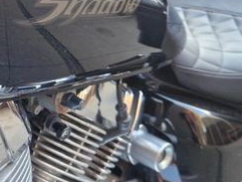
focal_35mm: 61
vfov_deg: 23.7
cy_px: 36
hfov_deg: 29.5
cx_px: -3
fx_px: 427
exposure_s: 1/100
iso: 160
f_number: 1.8
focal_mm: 5.4
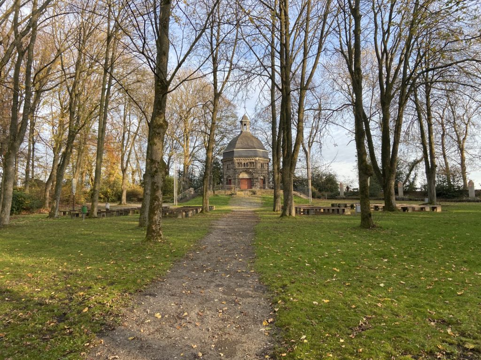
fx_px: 361
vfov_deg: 53.1
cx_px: 240
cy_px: 180
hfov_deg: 67.3
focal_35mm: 26
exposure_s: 1/513
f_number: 1.8
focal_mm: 4.25
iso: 32
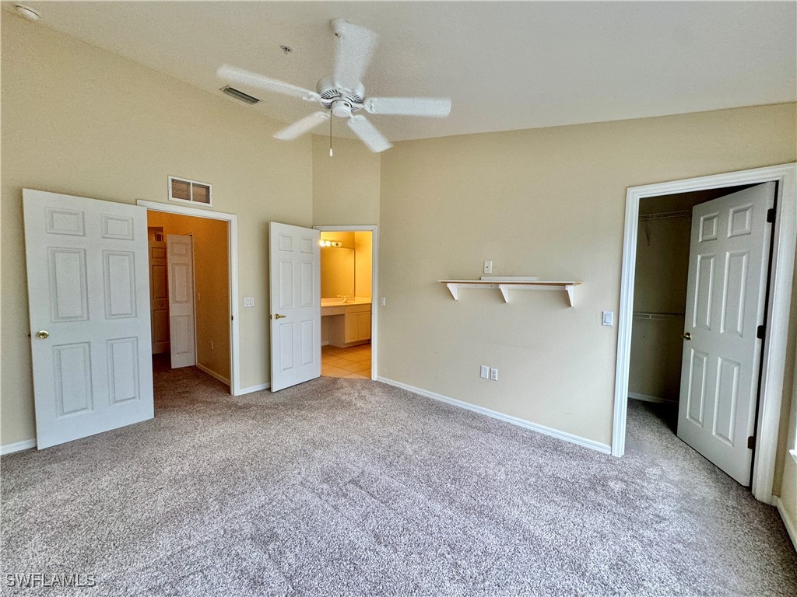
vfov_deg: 85.7
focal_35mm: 14
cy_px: 298
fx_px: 322
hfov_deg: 102.1
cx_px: 398
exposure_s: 1/120
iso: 200
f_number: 2.2
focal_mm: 2.22
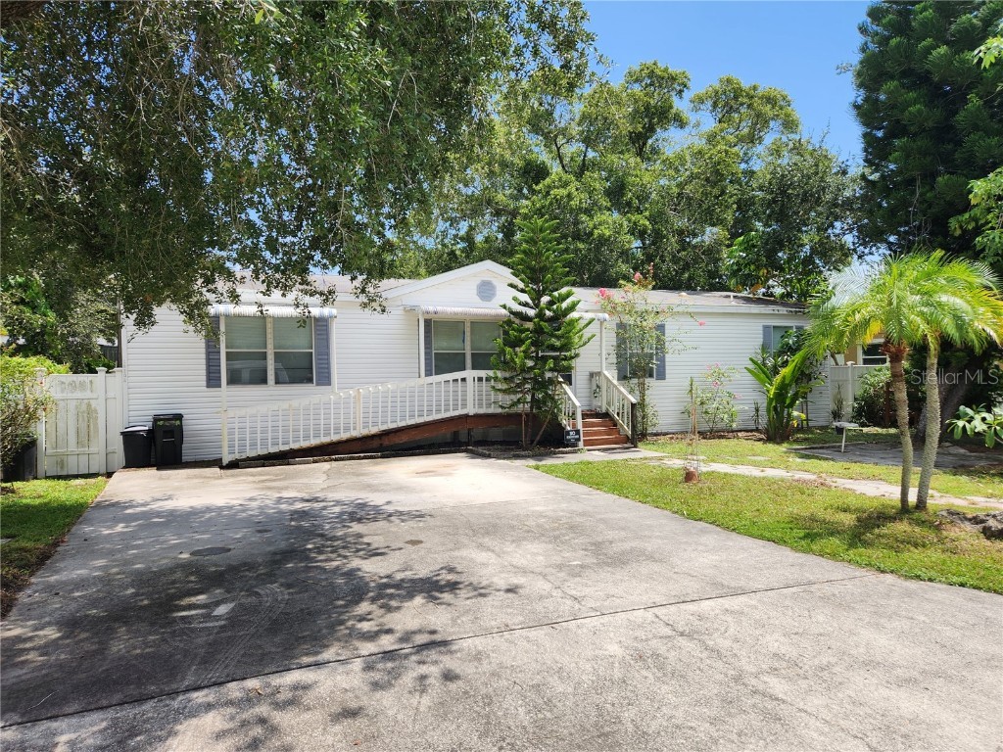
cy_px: 376
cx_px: 502
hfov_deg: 73.9
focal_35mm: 23
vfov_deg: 58.9
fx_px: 666
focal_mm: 5.4
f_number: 1.8
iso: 20
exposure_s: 1/1061
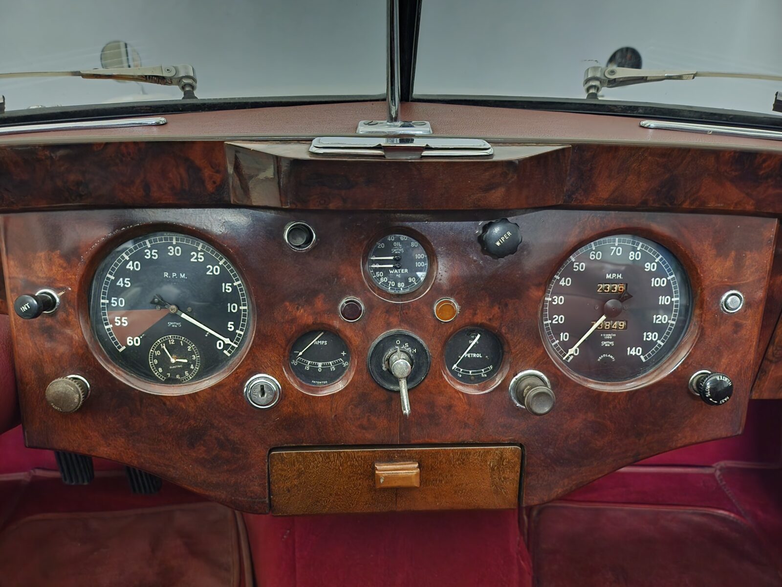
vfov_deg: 56.8
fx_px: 542
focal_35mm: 24
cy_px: 294
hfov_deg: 71.6
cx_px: 391
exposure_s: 1/9.99
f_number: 1.8
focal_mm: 5
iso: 800
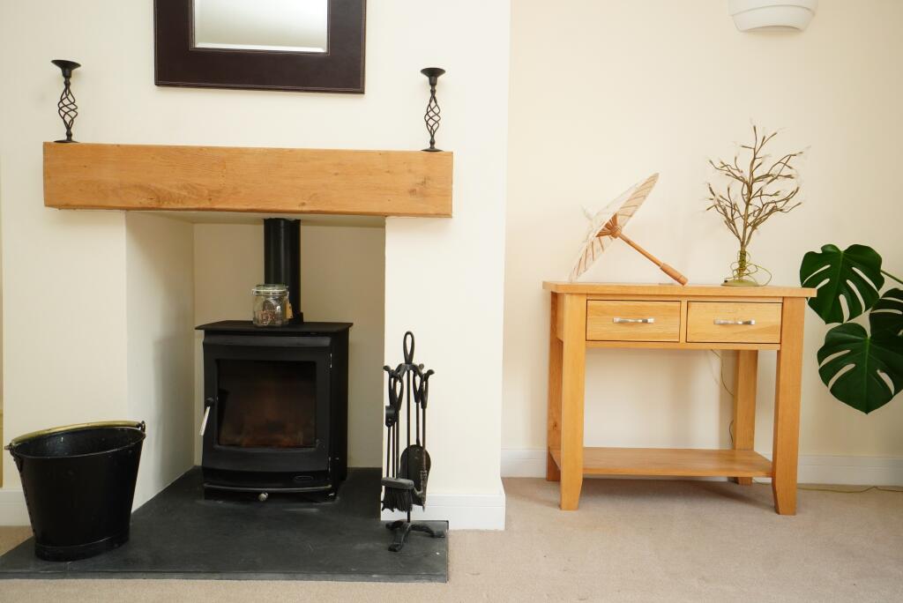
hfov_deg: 70.4
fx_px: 640
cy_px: 302
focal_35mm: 26
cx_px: 452
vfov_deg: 50.5
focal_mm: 17
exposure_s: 1/60
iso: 1000
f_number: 7.1
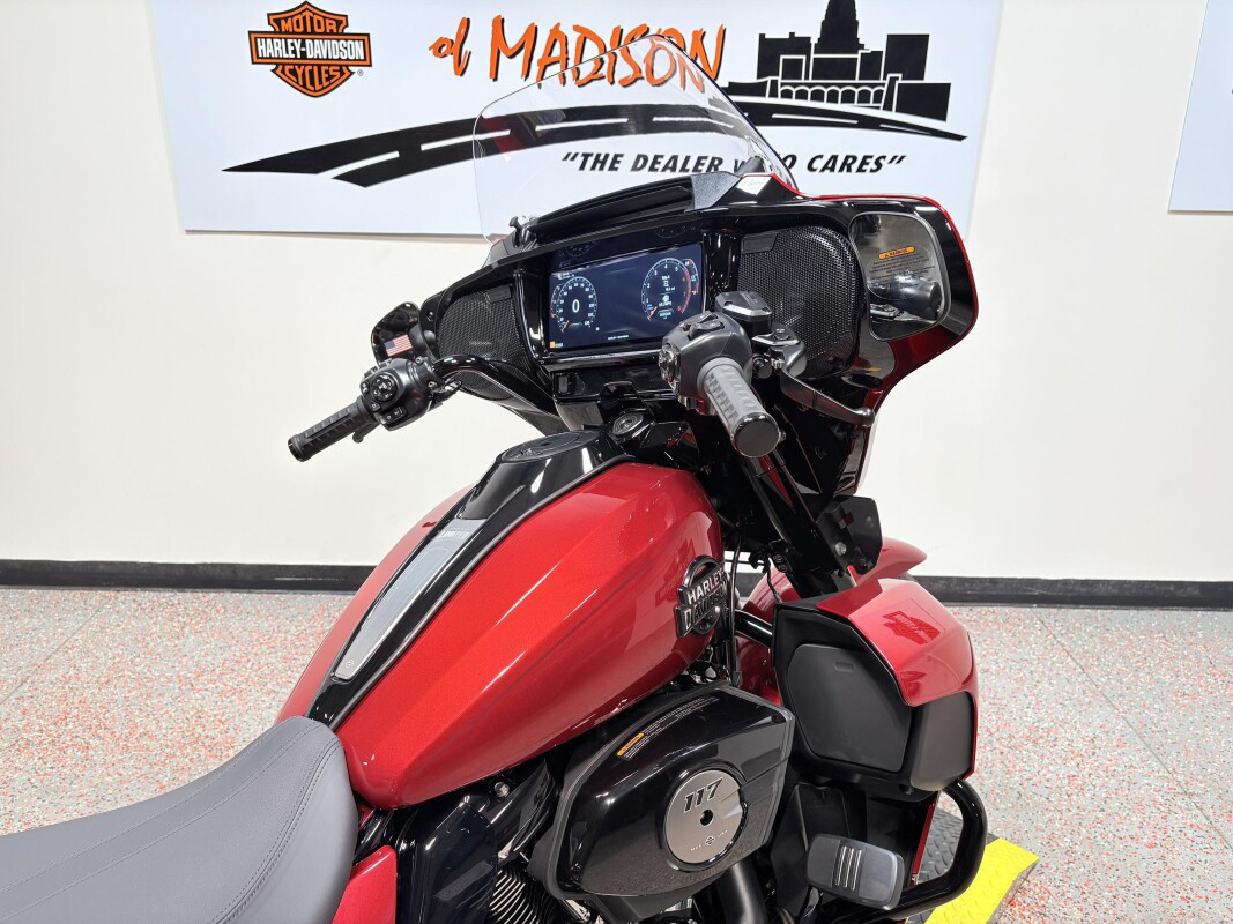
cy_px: 462
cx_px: 616
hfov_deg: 67.3
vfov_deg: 53.1
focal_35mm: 26
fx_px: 926
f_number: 1.6
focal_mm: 5.96
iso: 50
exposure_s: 1/120
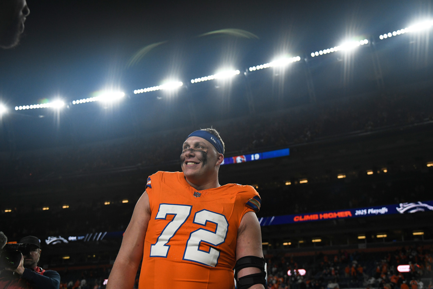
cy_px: 144
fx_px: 481
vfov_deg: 33.4
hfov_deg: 48.5
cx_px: 216
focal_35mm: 40
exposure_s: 1/2500
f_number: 4
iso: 2000
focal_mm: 40
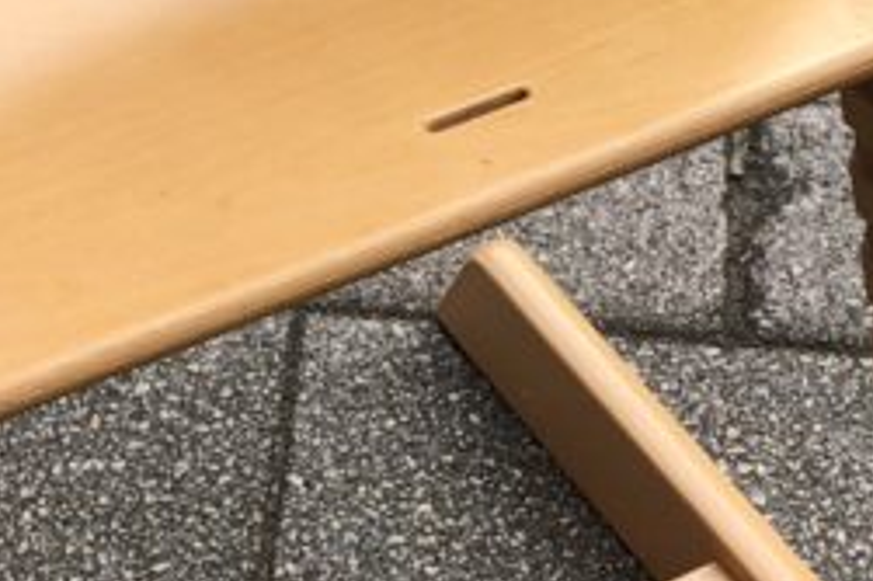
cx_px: 383
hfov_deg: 17.2
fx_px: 2884
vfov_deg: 11.5
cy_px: 219
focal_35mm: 119
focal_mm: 3.99
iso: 20
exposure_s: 1/316
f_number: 1.8
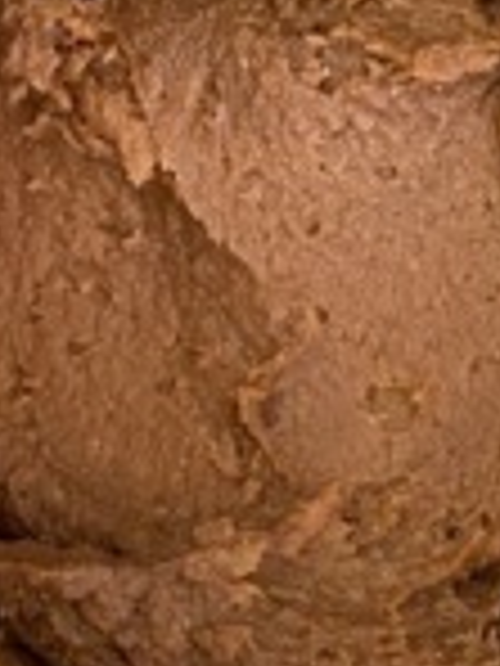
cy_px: -493
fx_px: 2889
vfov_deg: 12.2
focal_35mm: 150
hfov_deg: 9.7
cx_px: 608
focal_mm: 4.25
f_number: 1.8
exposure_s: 1/60
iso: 200
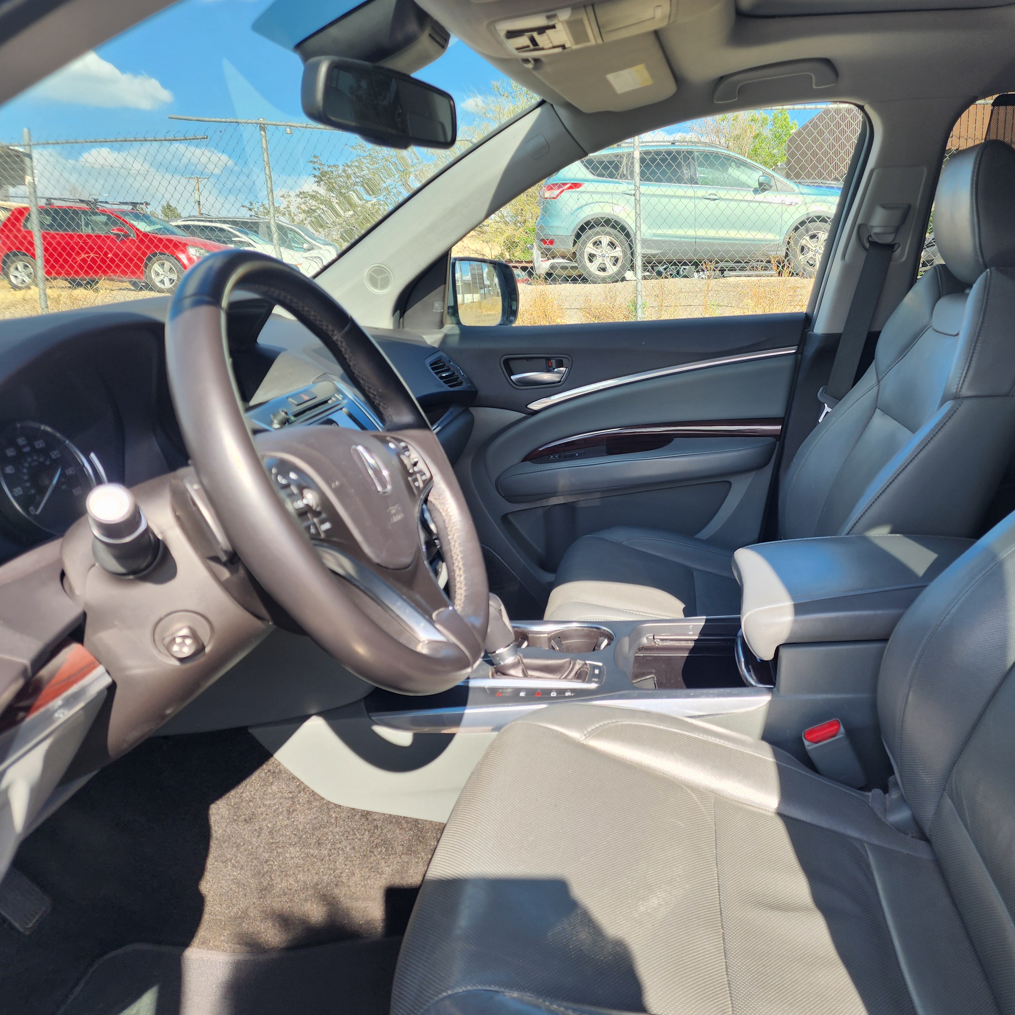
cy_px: 518
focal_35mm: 28
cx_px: 665
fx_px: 929
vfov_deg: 57.3
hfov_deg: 56.2
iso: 12
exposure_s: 1/229
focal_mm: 6.4
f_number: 1.8
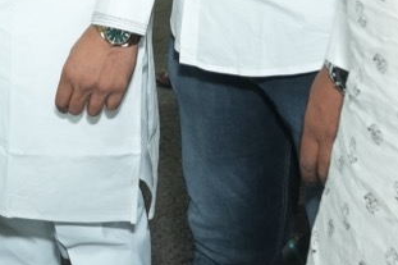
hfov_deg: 18.2
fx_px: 1193
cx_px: -49
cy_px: -220
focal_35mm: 108
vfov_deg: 11.7
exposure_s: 1/160
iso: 1000
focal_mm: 24
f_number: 5
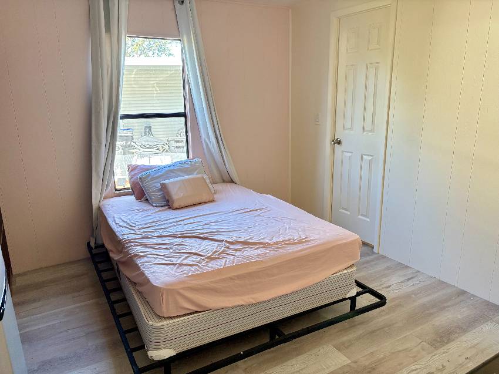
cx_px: 250
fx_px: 375
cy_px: 187
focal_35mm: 26
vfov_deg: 53.0
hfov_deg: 67.3
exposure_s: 1/120
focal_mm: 5.96
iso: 200
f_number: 1.6
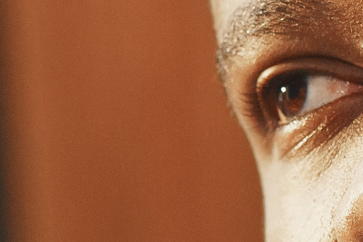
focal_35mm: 768
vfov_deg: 1.8
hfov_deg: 2.7
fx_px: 7743
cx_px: 788
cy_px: 238
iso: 500
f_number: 2.8
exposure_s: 1/200
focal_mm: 85
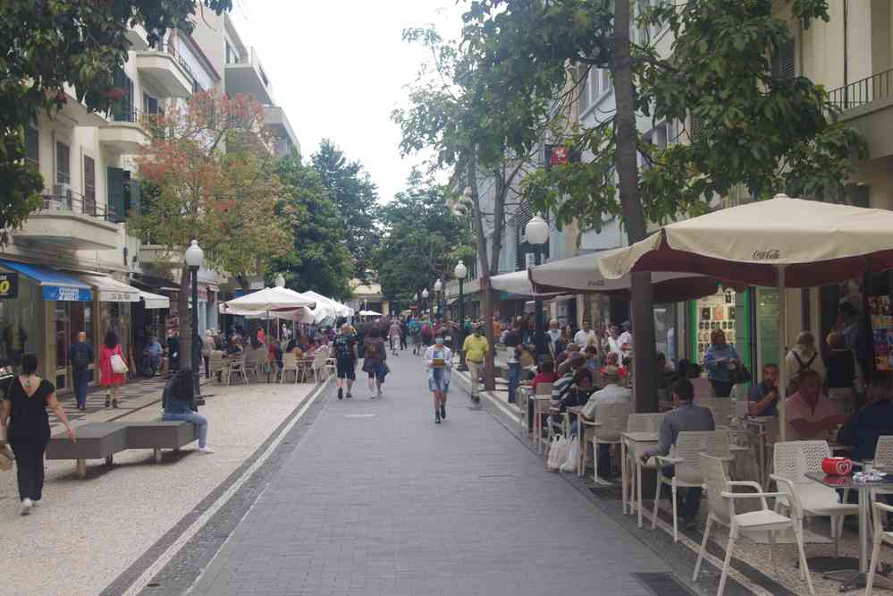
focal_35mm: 42
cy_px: 298
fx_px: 1042
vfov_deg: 31.9
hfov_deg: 46.4
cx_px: 446
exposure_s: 1/60
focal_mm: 28
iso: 200
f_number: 8
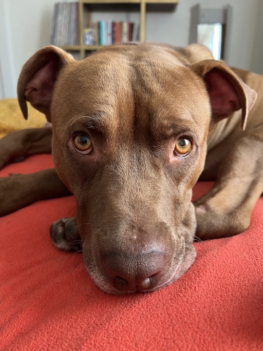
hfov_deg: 53.1
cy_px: 176
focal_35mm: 26
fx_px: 263
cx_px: 132
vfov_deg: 67.3
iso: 200
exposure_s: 1/60
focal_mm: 5.7
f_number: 1.5
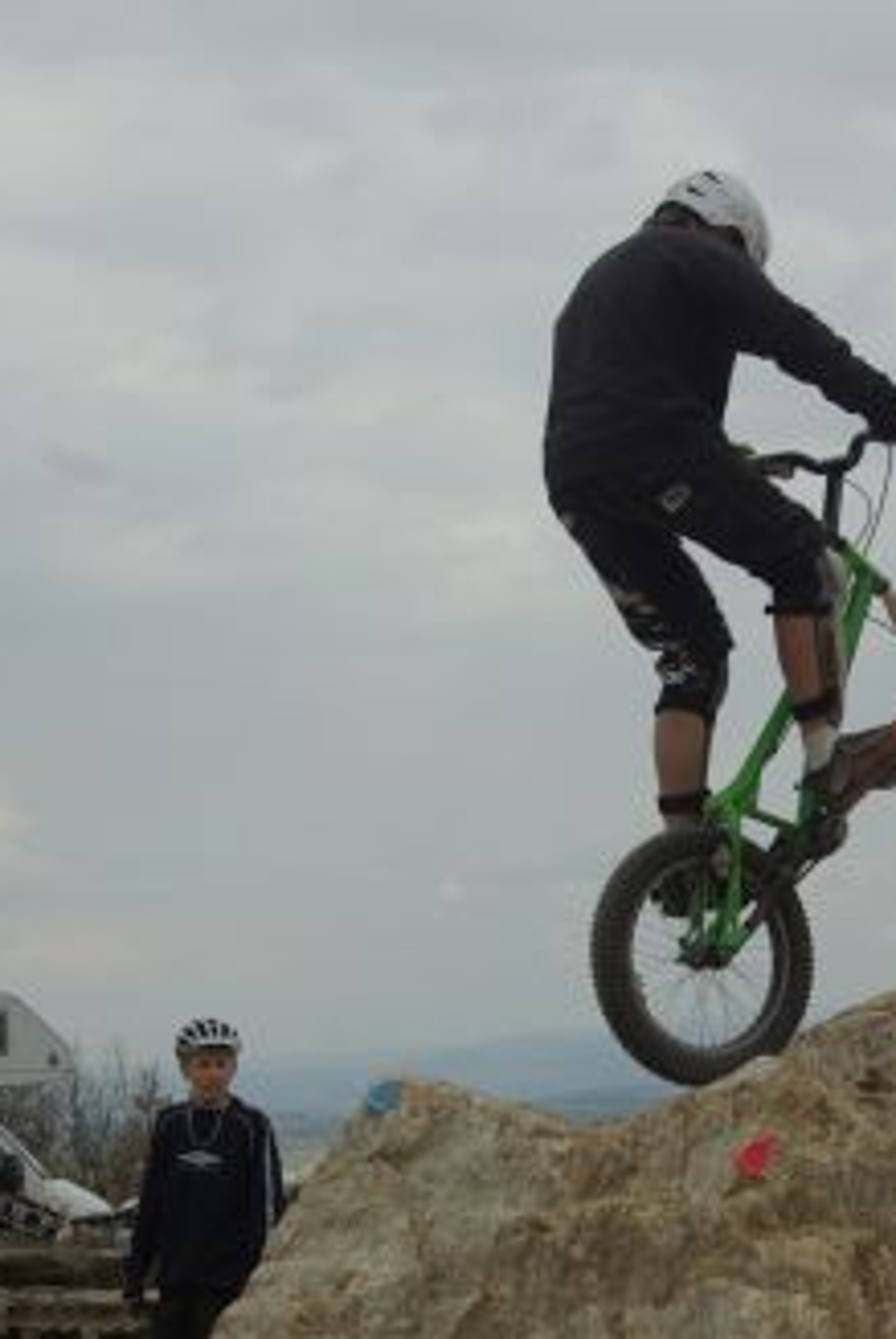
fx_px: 4093
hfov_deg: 12.4
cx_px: 796
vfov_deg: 18.5
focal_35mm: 110
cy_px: 966
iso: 100
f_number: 8
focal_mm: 40
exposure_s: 1/250
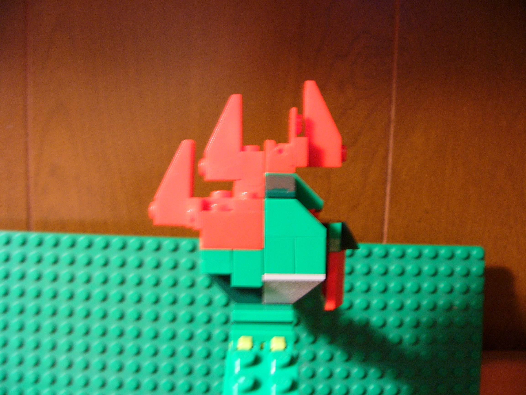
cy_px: 198
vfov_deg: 39.7
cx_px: 263
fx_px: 547
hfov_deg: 51.4
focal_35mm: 36
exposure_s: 1/1.3
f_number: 2.8
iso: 100
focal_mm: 6
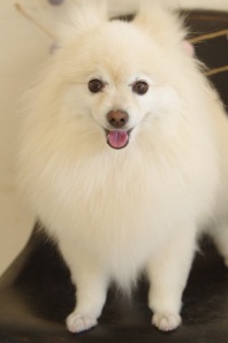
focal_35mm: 86
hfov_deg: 15.8
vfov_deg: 23.6
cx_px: 134
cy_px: 129
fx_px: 819
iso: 400
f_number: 4
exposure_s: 1/100
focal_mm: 43
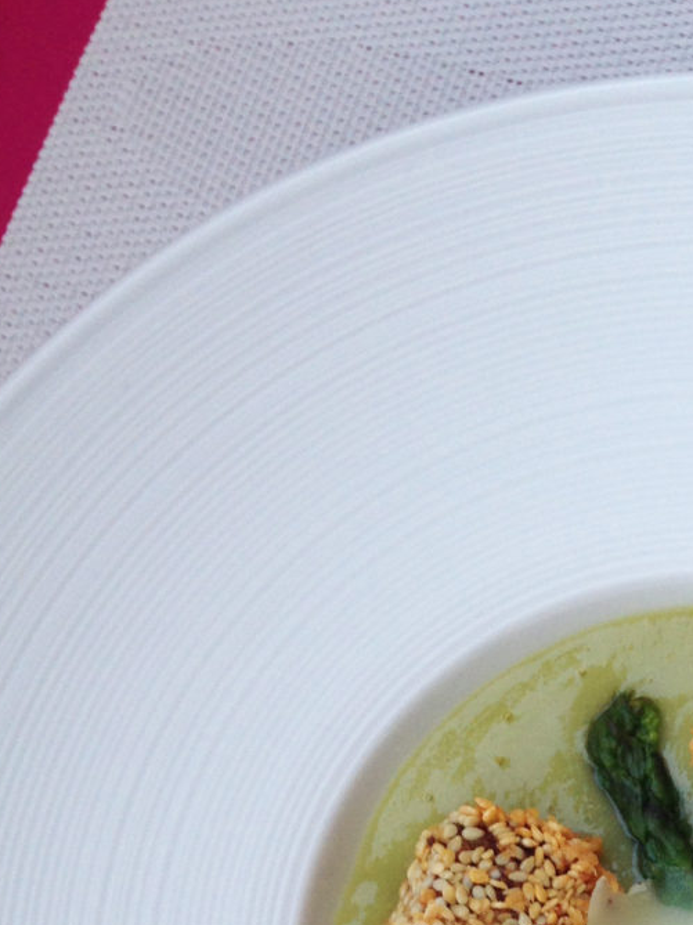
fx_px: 2057
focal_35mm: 77
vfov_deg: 23.8
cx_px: 788
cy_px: 1005
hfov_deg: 18.3
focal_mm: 4.12
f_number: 2.4
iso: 50
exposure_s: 1/24
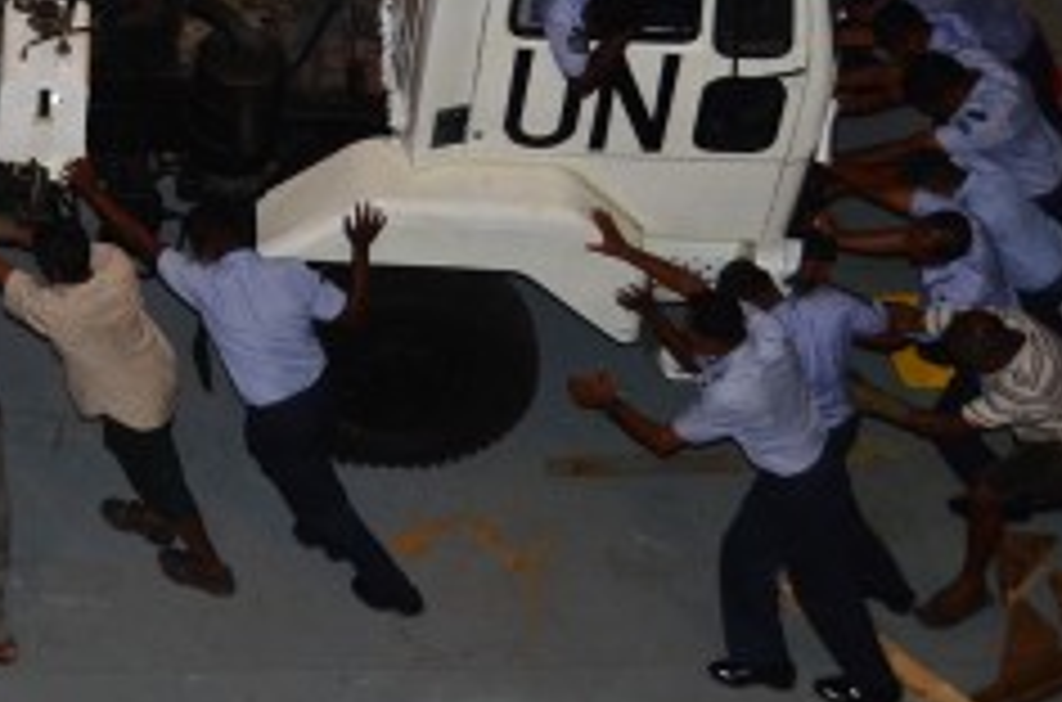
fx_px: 3480
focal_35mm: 118
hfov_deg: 16.9
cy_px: -119
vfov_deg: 11.3
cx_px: -81
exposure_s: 1/40
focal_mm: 31
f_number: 4
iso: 500
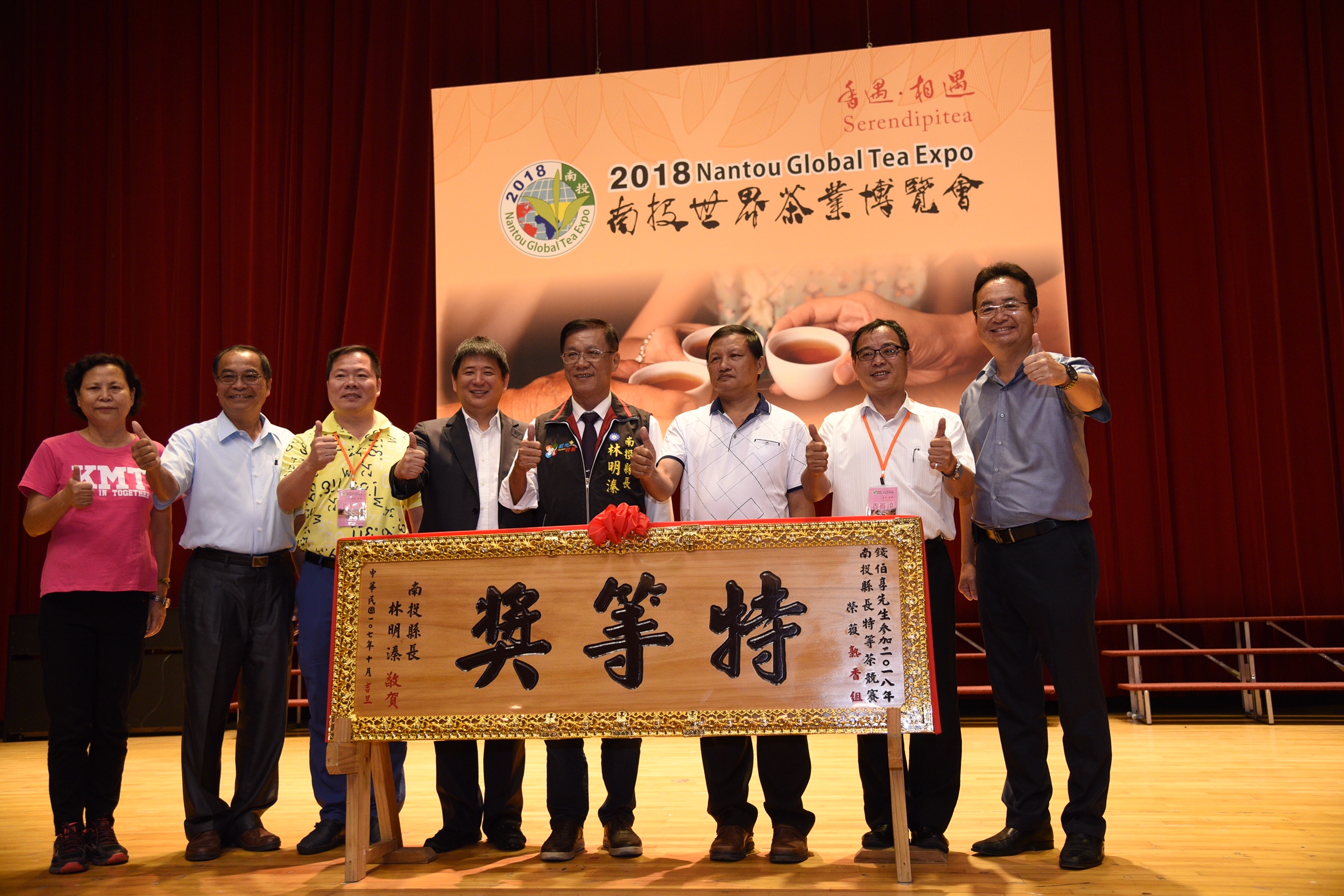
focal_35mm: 35
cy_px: 448
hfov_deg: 54.4
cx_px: 672
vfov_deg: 37.9
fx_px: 1307
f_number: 4
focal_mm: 35
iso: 1600
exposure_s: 1/200
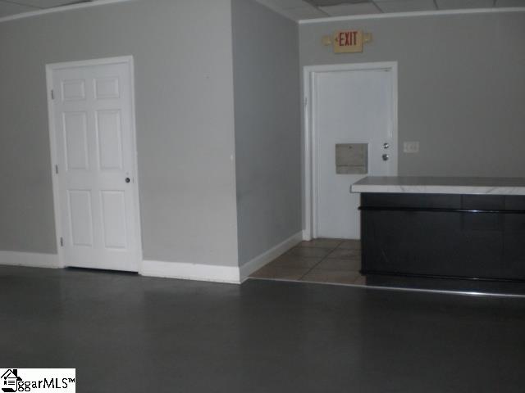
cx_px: 262
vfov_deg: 37.7
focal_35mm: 38
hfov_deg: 49.0
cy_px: 196
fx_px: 576
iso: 200
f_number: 3.1
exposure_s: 1/60
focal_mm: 6.3
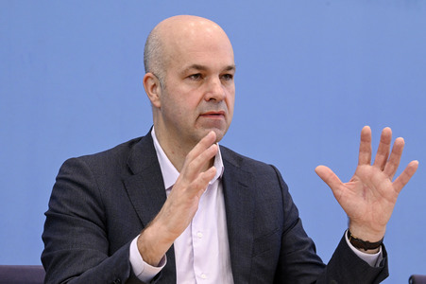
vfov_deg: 11.0
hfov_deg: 16.4
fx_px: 1478
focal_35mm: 125
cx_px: 213
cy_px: 142
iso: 4000
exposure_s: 1/500
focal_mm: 125
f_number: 7.1
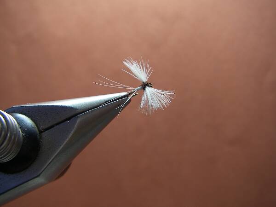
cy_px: 104
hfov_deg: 49.0
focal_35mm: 38
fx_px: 303
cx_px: 138
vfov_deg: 37.7
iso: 80
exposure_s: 1/60
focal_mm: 6.3
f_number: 3.3
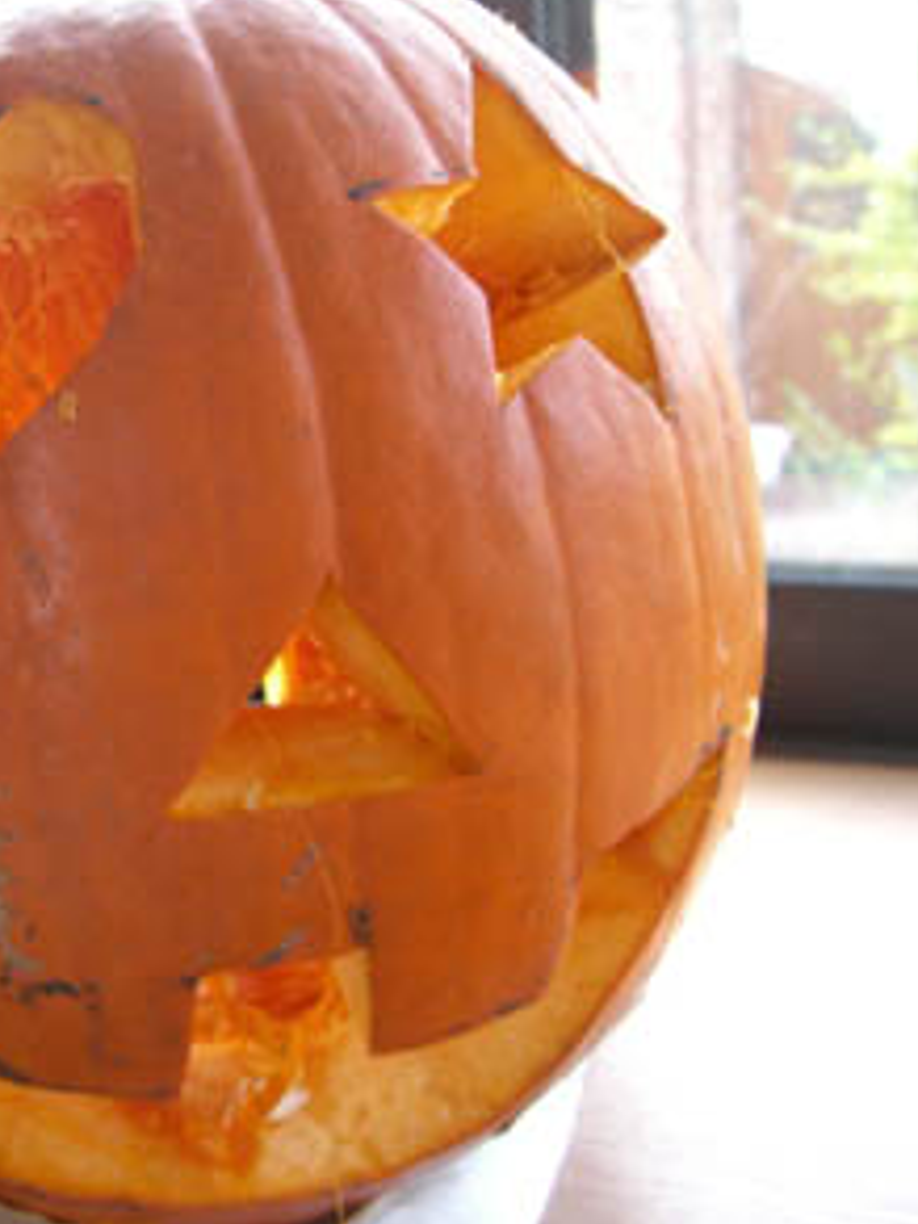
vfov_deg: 36.8
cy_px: 599
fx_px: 1839
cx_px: 147
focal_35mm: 52
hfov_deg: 27.3
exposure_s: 1/60
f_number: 2.7
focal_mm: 6.2
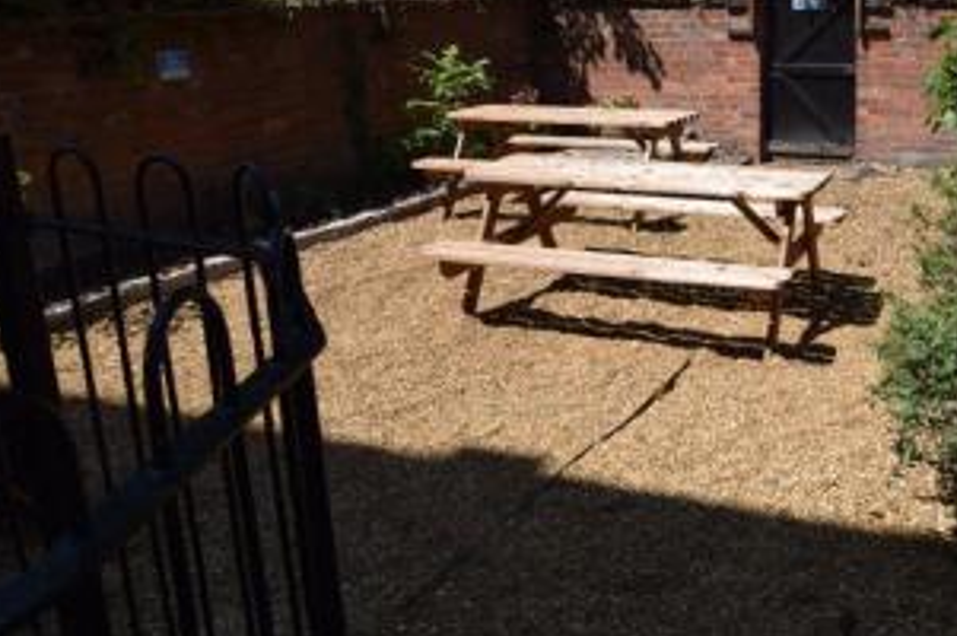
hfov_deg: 48.5
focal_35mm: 38
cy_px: 262
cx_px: 731
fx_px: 1009
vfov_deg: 34.9
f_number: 9
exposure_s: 1/320
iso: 200
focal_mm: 16
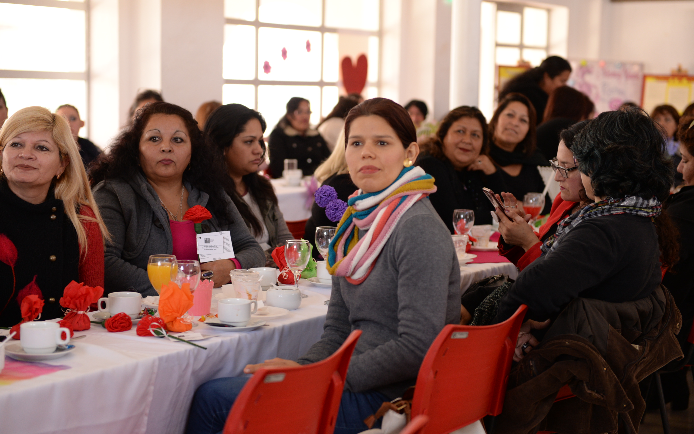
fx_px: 1362
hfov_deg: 28.6
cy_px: 218
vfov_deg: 18.1
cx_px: 344
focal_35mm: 72
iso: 1000
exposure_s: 1/250
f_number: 3.2
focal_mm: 70
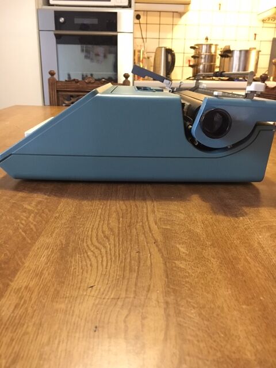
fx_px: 308
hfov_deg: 48.2
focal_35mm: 29
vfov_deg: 61.7
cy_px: 184
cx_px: 138
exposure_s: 1/17
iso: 250
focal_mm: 4.15
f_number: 2.2
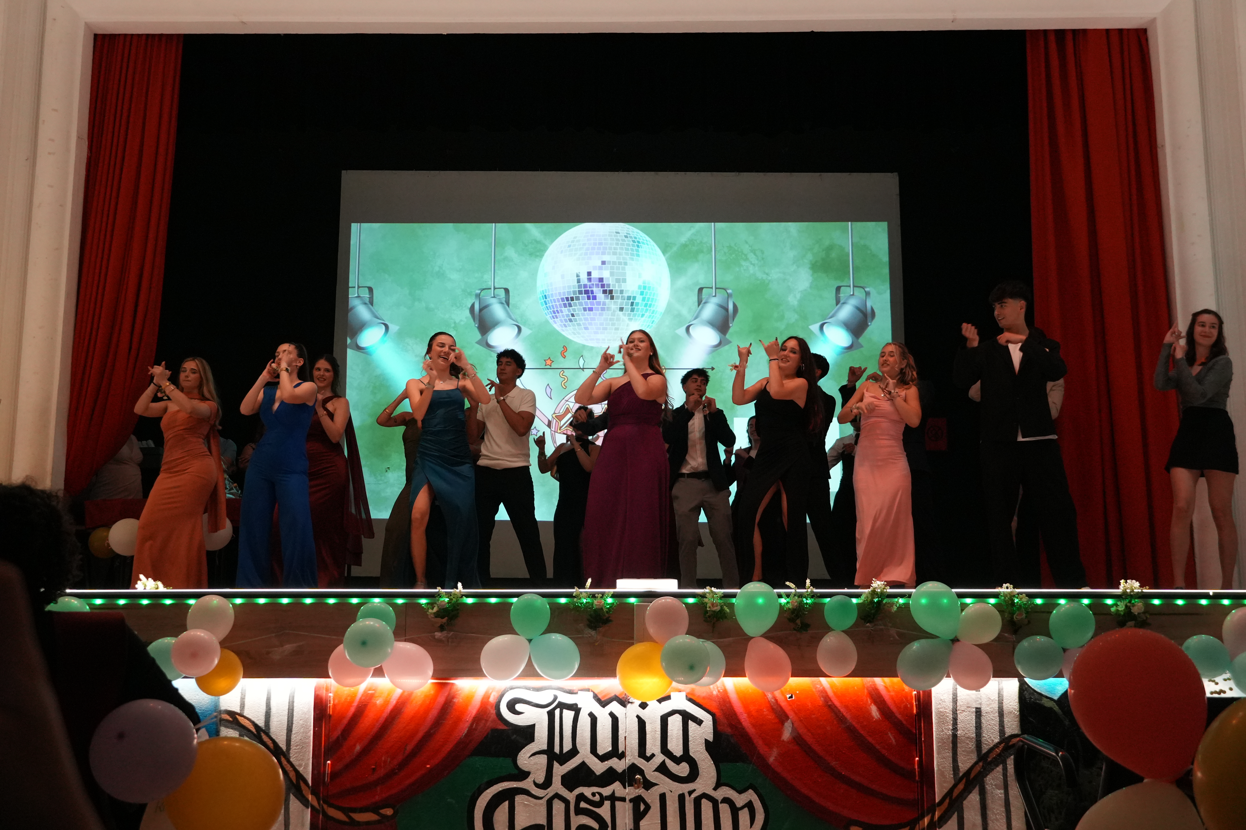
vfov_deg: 35.5
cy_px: 415
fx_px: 1298
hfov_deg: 51.3
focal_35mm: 38
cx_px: 623
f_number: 4
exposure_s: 1/160
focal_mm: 25
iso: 3200
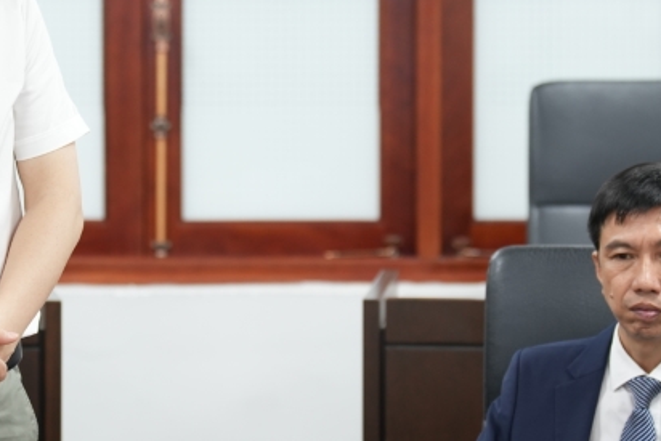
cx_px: 242
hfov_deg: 10.1
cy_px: 136
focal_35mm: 204
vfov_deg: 6.7
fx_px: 3747
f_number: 2.8
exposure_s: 1/100
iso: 1000
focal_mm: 84
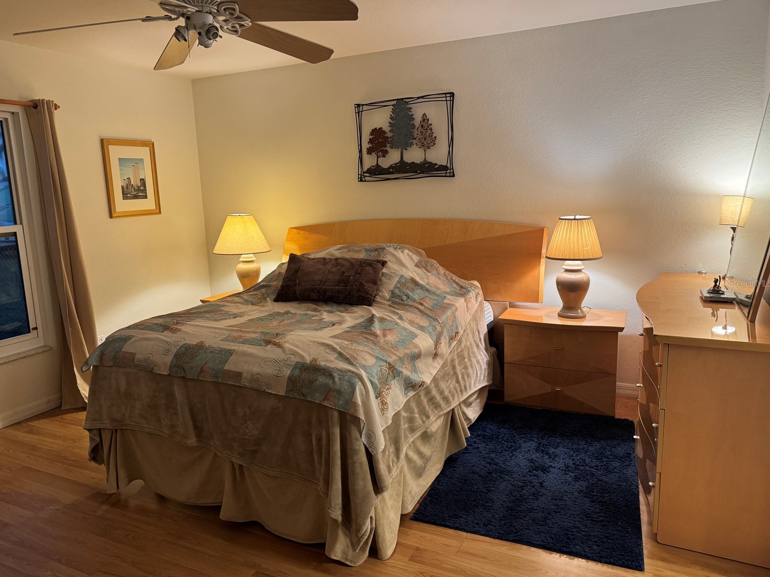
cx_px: 374
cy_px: 283
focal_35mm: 25
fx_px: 556
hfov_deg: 69.4
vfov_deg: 54.9
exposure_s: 1/60
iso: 250
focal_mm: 6.76
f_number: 1.78
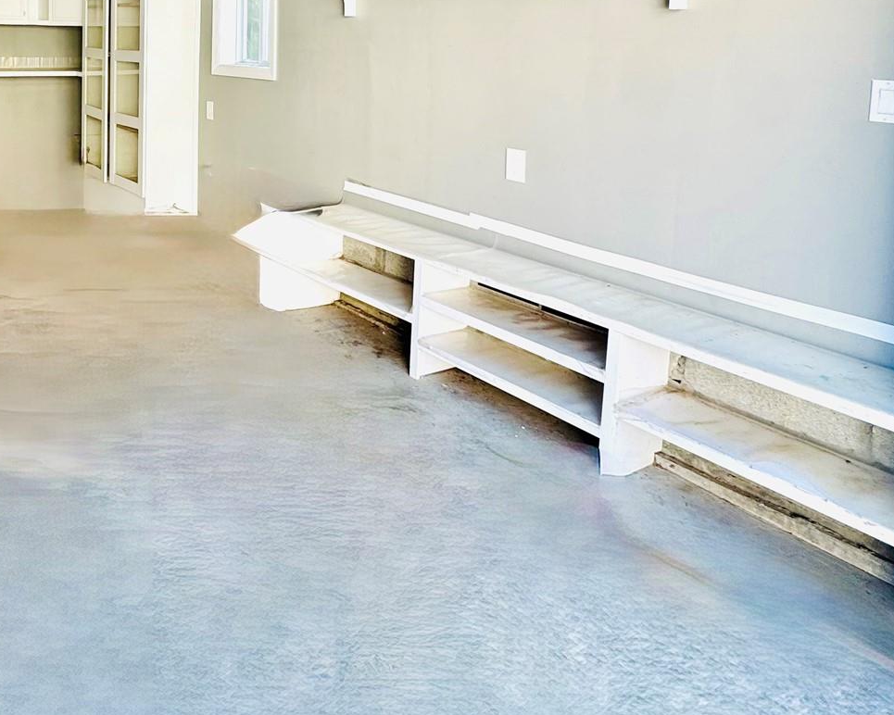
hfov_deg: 55.2
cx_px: 152
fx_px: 767
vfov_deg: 45.6
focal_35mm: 29
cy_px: 82
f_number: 2.2
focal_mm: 2.22
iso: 40
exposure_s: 1/102
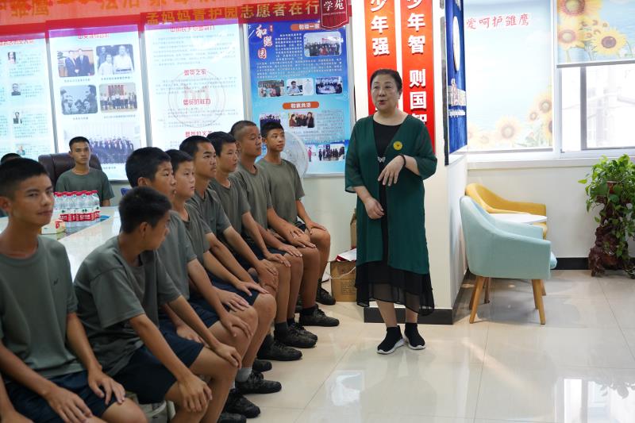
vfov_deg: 32.6
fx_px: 723
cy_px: 212
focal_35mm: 41
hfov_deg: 47.4
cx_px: 318
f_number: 3.5
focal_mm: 41
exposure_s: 1/320
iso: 2500
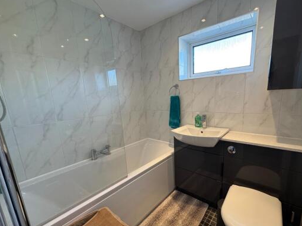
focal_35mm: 16
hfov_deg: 94.0
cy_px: 125
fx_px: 140
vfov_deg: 77.8
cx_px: 170
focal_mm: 2.22
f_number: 2.2
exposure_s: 1/100
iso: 200
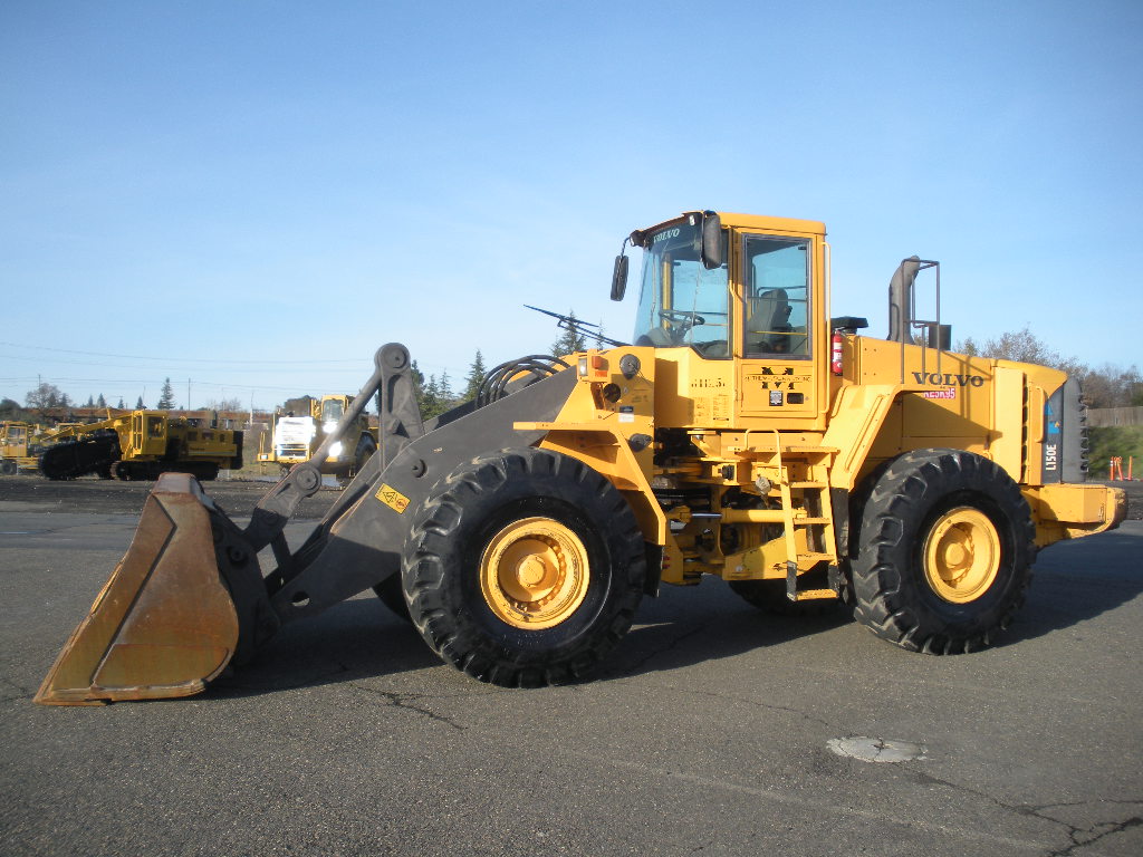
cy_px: 428
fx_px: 1189
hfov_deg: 51.4
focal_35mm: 36
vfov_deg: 39.7
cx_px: 572
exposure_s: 1/385
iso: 64
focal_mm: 6.3
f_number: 3.5
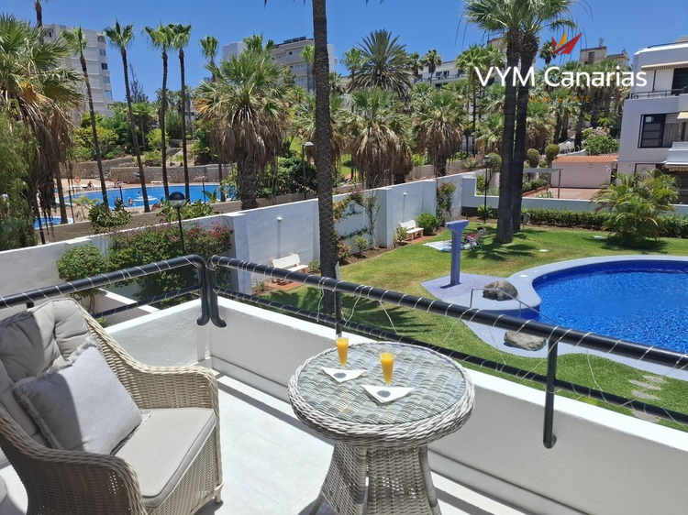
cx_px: 344
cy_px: 258
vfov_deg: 58.9
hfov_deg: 73.9
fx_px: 457
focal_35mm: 23
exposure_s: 1/3268
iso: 50
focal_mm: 5.54
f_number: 1.8
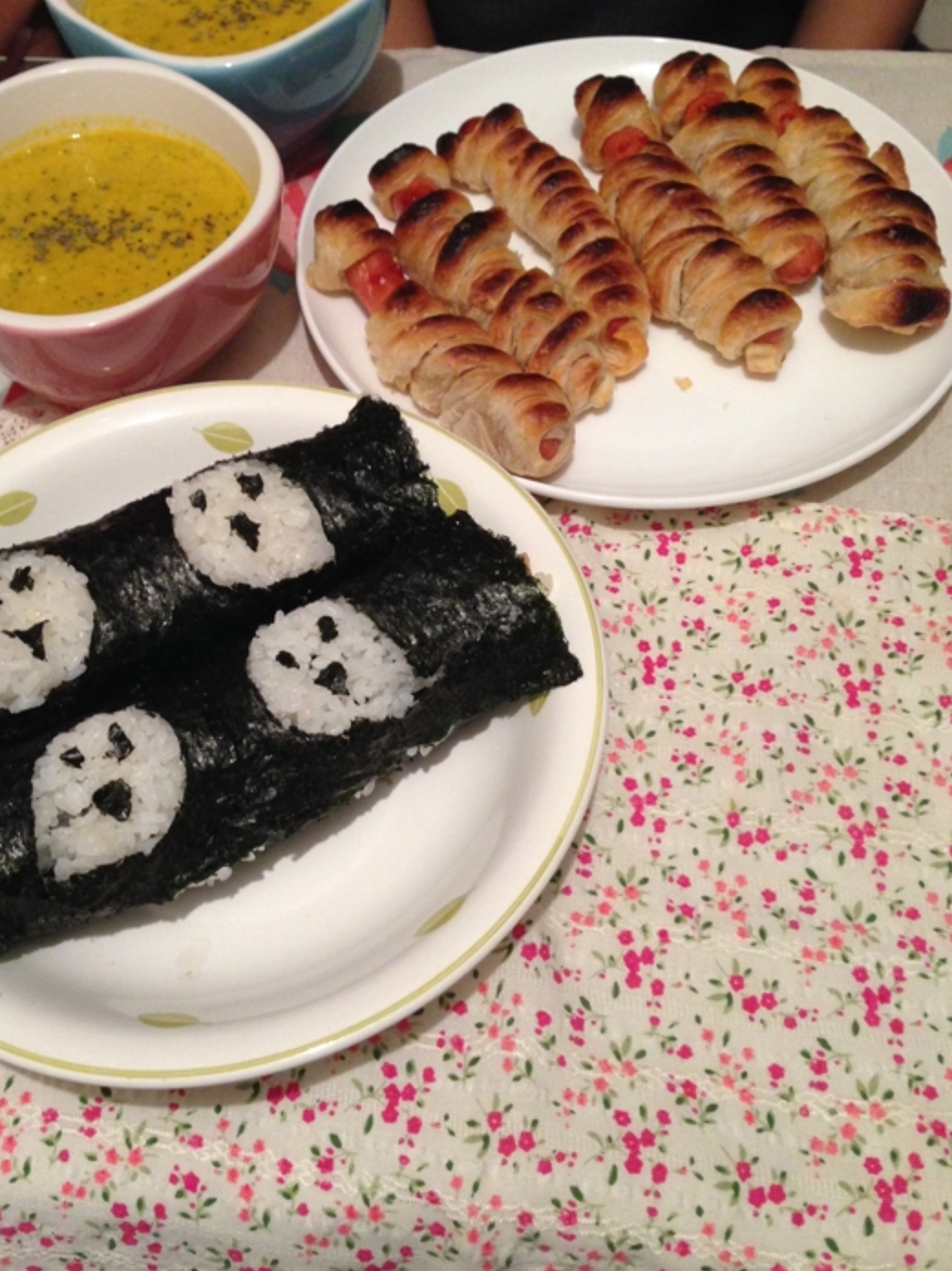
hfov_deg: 37.6
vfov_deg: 48.9
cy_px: 580
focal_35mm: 38
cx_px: 413
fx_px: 1394
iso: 250
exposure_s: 1/20
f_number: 2.4
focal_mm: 4.12
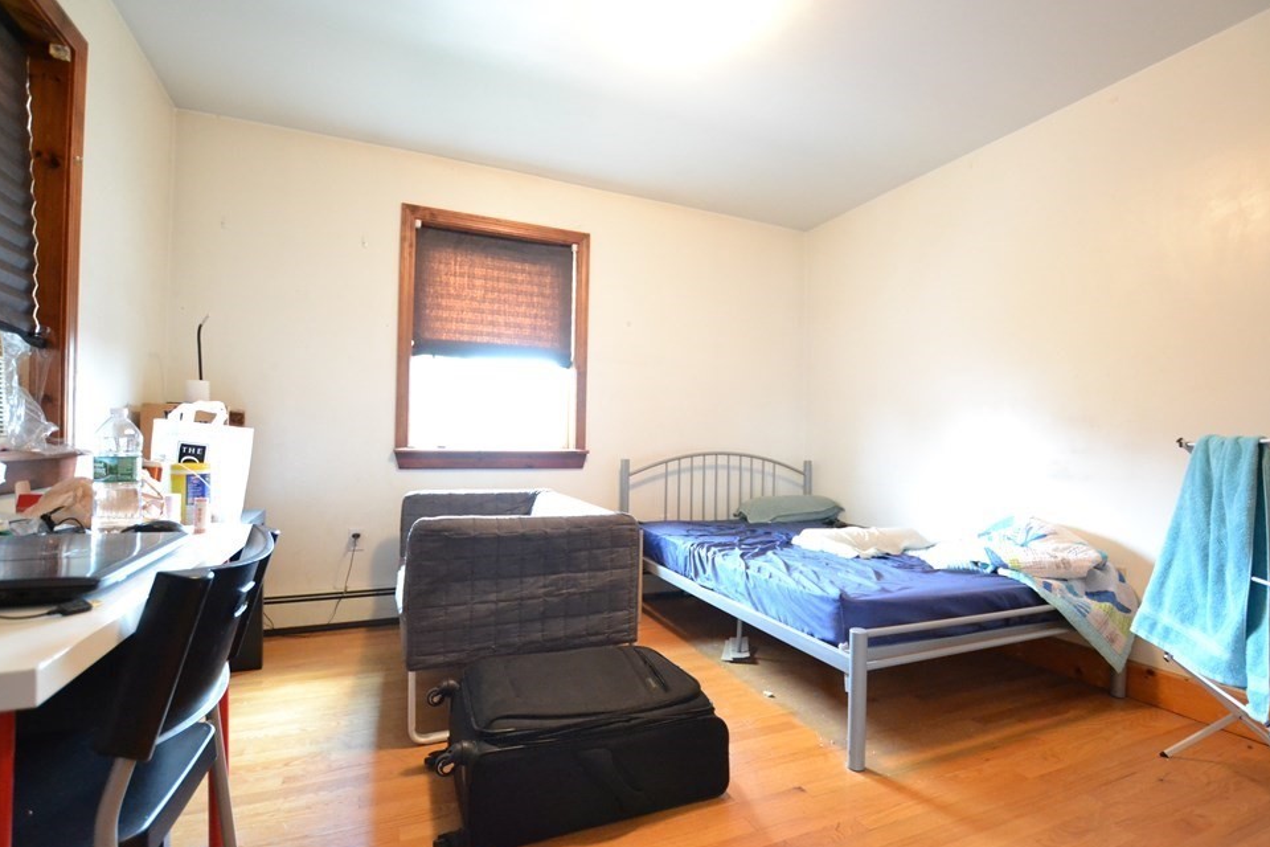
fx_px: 564
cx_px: 665
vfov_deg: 73.7
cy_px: 429
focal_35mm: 16
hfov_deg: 96.7
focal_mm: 10
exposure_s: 1/50
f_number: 3.5
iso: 3200
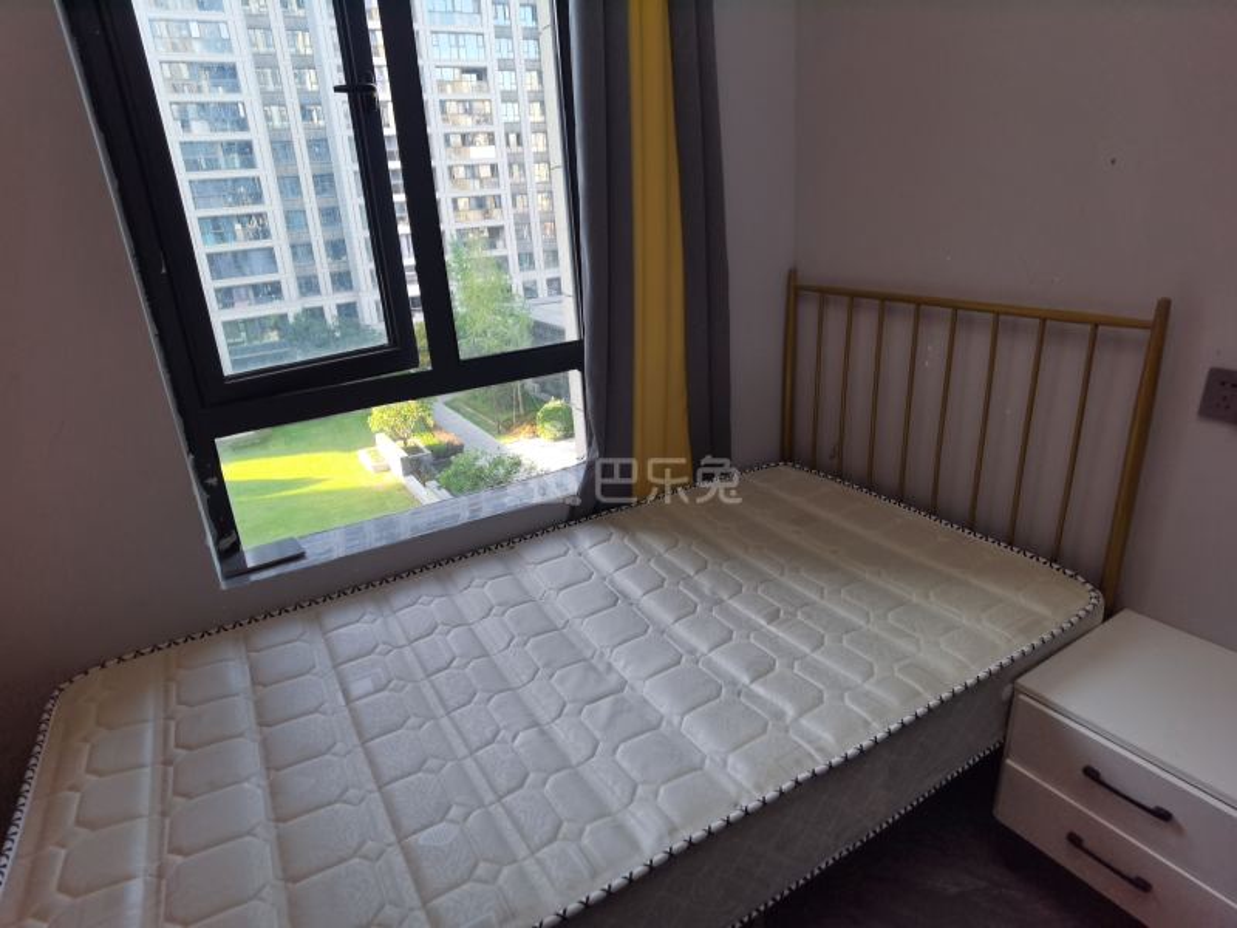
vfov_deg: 71.6
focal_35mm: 18
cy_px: 464
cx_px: 618
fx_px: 643
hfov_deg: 87.8
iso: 160
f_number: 1.8
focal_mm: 4.4
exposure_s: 1/100
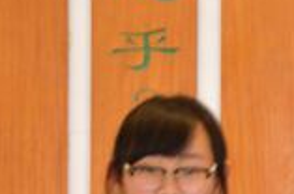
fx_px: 3697
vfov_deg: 3.0
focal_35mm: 454
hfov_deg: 4.5
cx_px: 330
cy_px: 237
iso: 320
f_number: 5.6
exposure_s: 1/5
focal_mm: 95
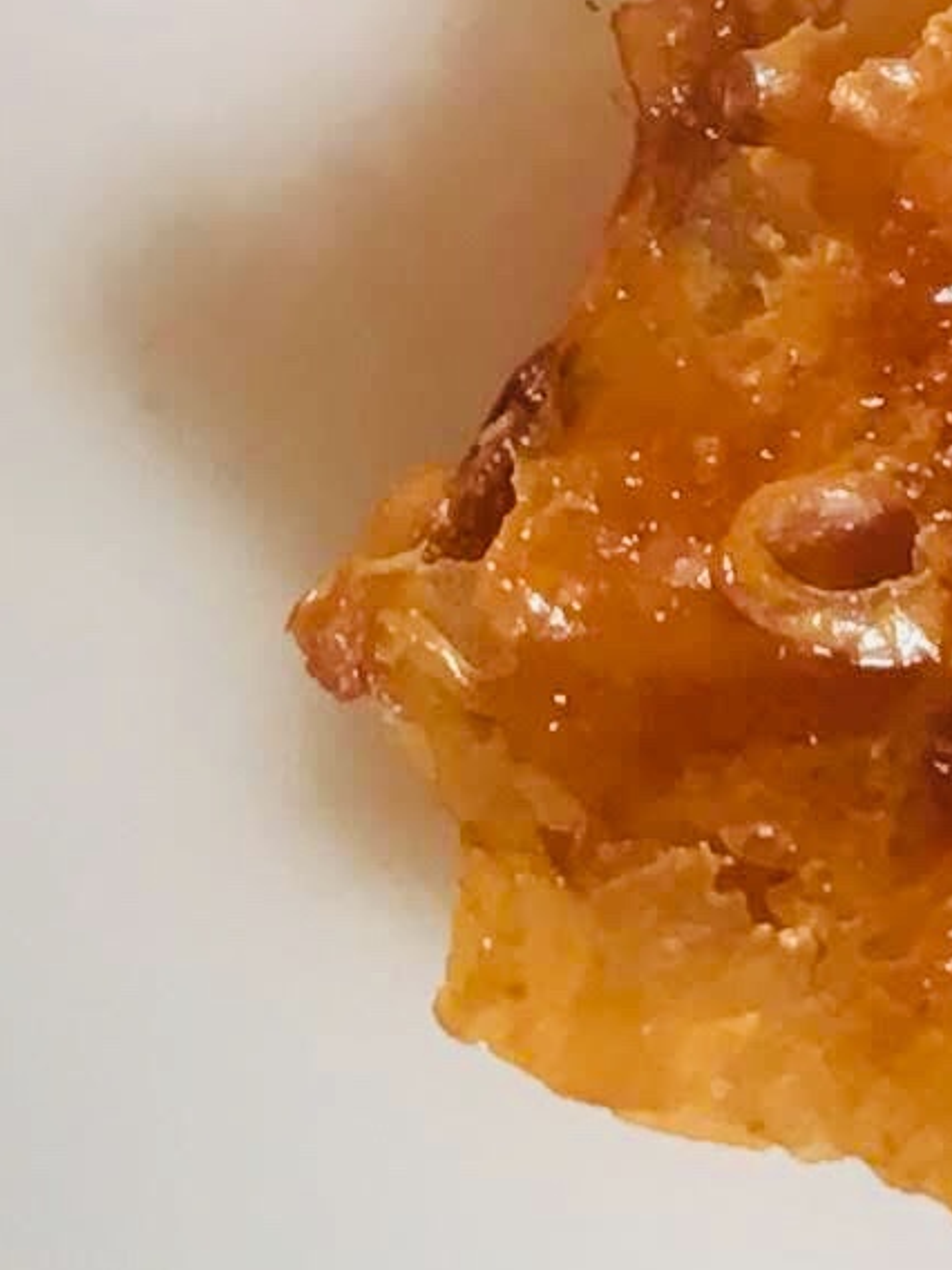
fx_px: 7554
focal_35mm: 206
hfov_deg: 7.2
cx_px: 371
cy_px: -1183
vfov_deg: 9.1
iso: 50
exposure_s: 1/30
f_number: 2.2
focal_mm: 4.15
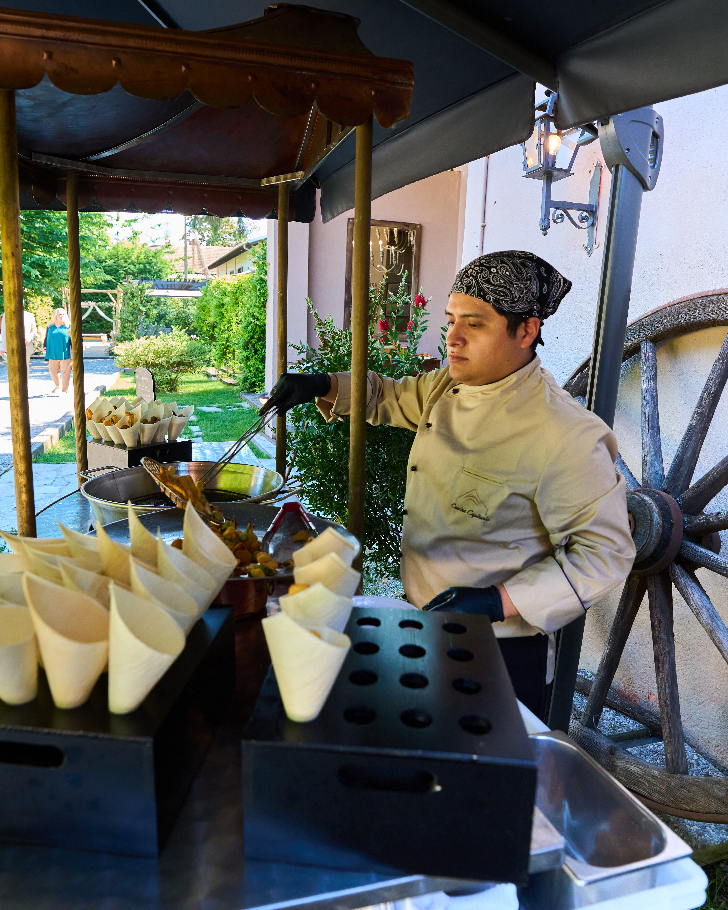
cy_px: 446
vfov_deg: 72.6
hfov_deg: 60.7
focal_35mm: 23
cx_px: 322
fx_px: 619
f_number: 4
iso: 800
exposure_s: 1/400
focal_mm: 16
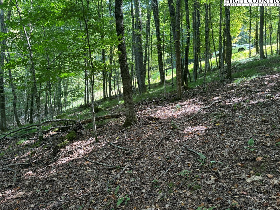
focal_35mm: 25
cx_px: 136
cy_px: 101
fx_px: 202
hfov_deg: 69.4
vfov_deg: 54.9
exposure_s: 1/121
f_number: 1.78
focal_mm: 6.76
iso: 125
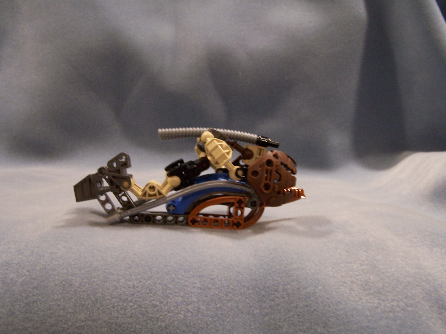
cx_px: 223
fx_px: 490
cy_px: 167
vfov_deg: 37.7
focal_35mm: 38
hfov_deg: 49.0
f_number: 2.8
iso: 140
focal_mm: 6.3
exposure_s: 1/8
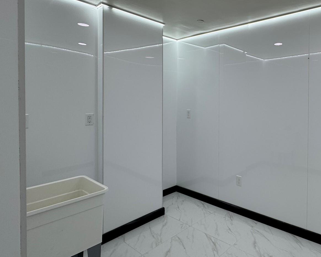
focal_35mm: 24
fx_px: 228
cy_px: 105
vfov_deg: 58.4
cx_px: 238
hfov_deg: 66.2
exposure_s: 1/120
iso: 50
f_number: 2.2
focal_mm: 2.22
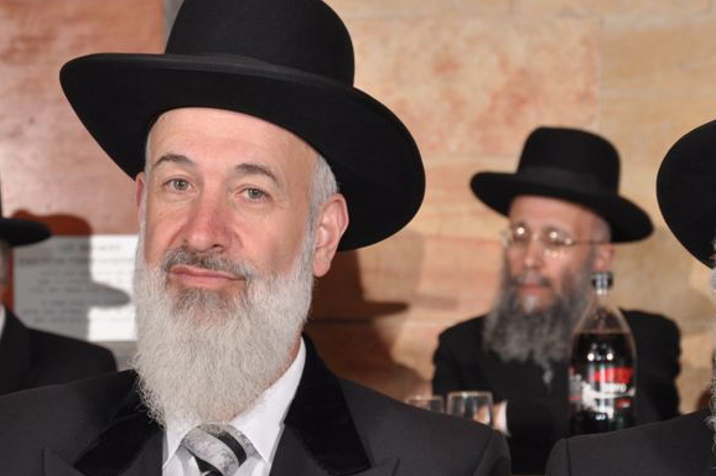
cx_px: 463
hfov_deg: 13.3
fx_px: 3059
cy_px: 386
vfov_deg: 8.9
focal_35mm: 154
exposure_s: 1/60
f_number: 5.6
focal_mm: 58
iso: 400
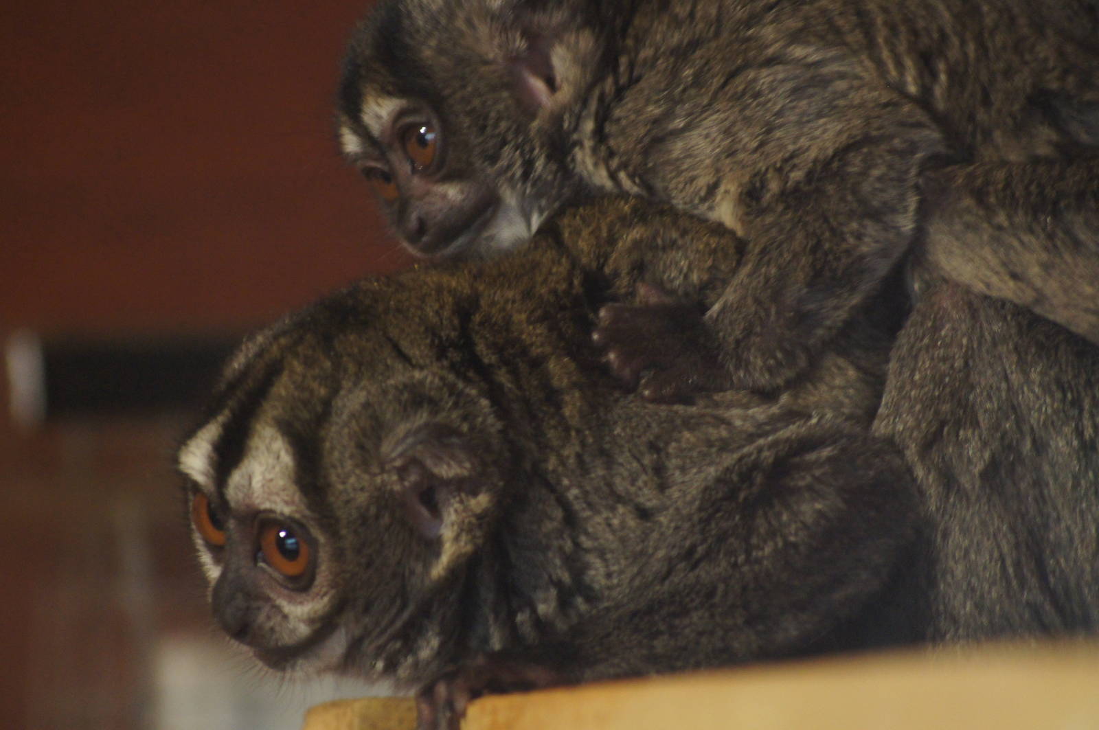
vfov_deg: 4.6
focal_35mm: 300
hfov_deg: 6.9
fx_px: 9148
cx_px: 550
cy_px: 365
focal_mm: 200
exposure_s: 1/5
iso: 1600
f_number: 5.6
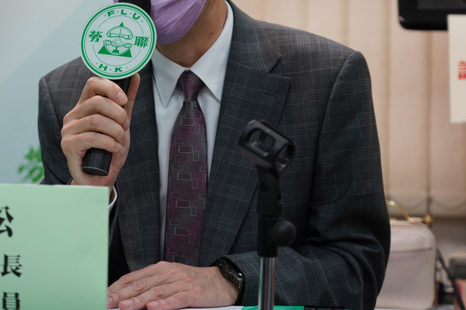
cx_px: 107
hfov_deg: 18.5
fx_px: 1423
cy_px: 80
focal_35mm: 110
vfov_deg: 12.4
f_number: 4
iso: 800
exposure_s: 1/80
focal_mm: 70
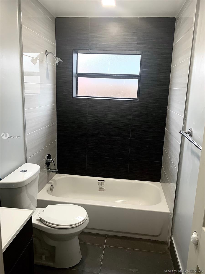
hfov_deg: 53.1
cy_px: 137
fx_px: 205
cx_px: 102
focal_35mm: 26
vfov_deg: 67.3
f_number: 1.8
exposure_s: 1/60
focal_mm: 4.25
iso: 50
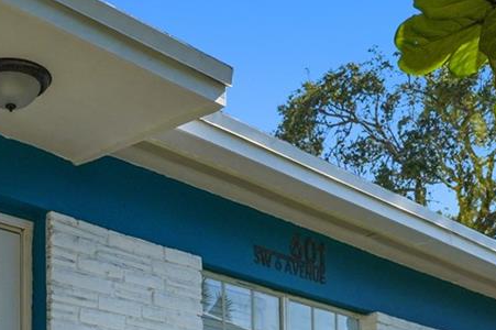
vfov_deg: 17.1
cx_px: 108
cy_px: 515
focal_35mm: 71
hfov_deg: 28.0
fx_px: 977
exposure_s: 1/2500
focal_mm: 20
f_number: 9
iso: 640
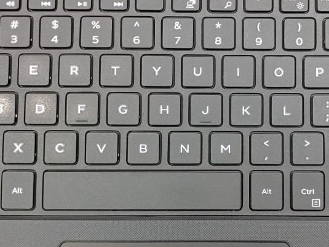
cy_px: 134
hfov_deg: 27.5
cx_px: 234
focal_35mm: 70
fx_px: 665
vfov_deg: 21.0
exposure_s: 1/60
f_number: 1.8
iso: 50
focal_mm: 4.36
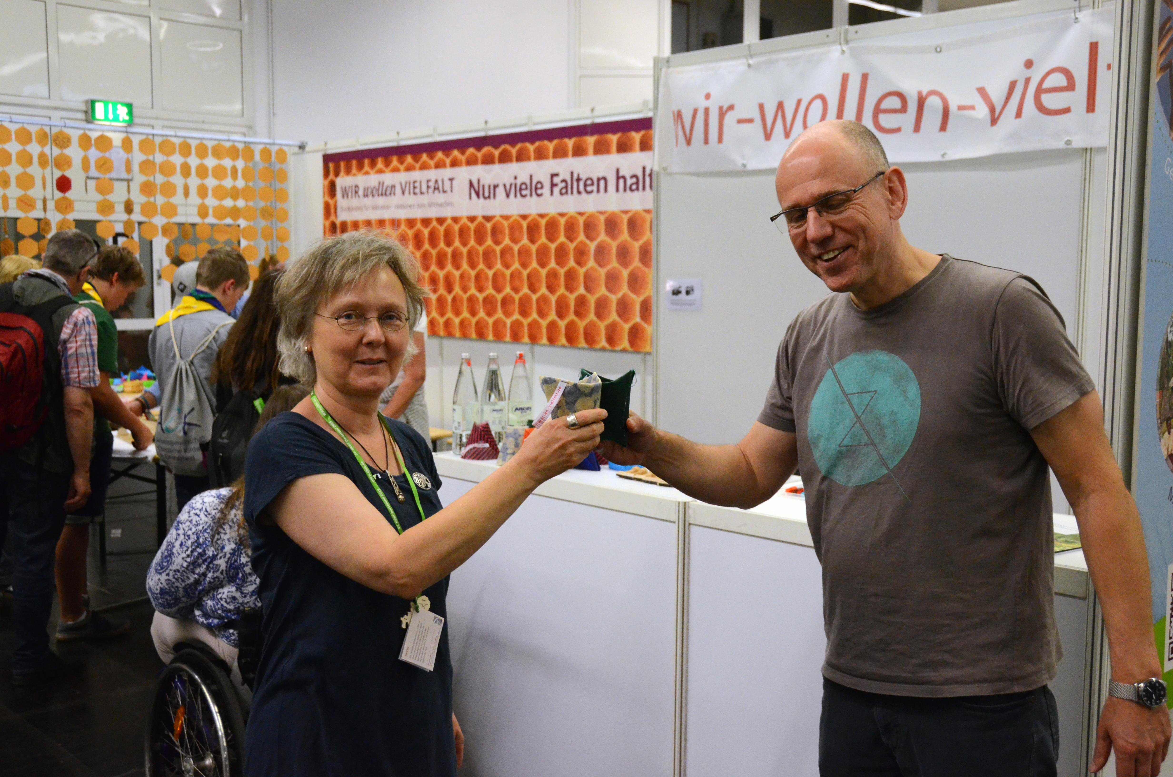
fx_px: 1268
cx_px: 586
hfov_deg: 49.6
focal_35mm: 39
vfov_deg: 34.1
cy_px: 388
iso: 3200
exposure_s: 1/160
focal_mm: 26
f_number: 3.8
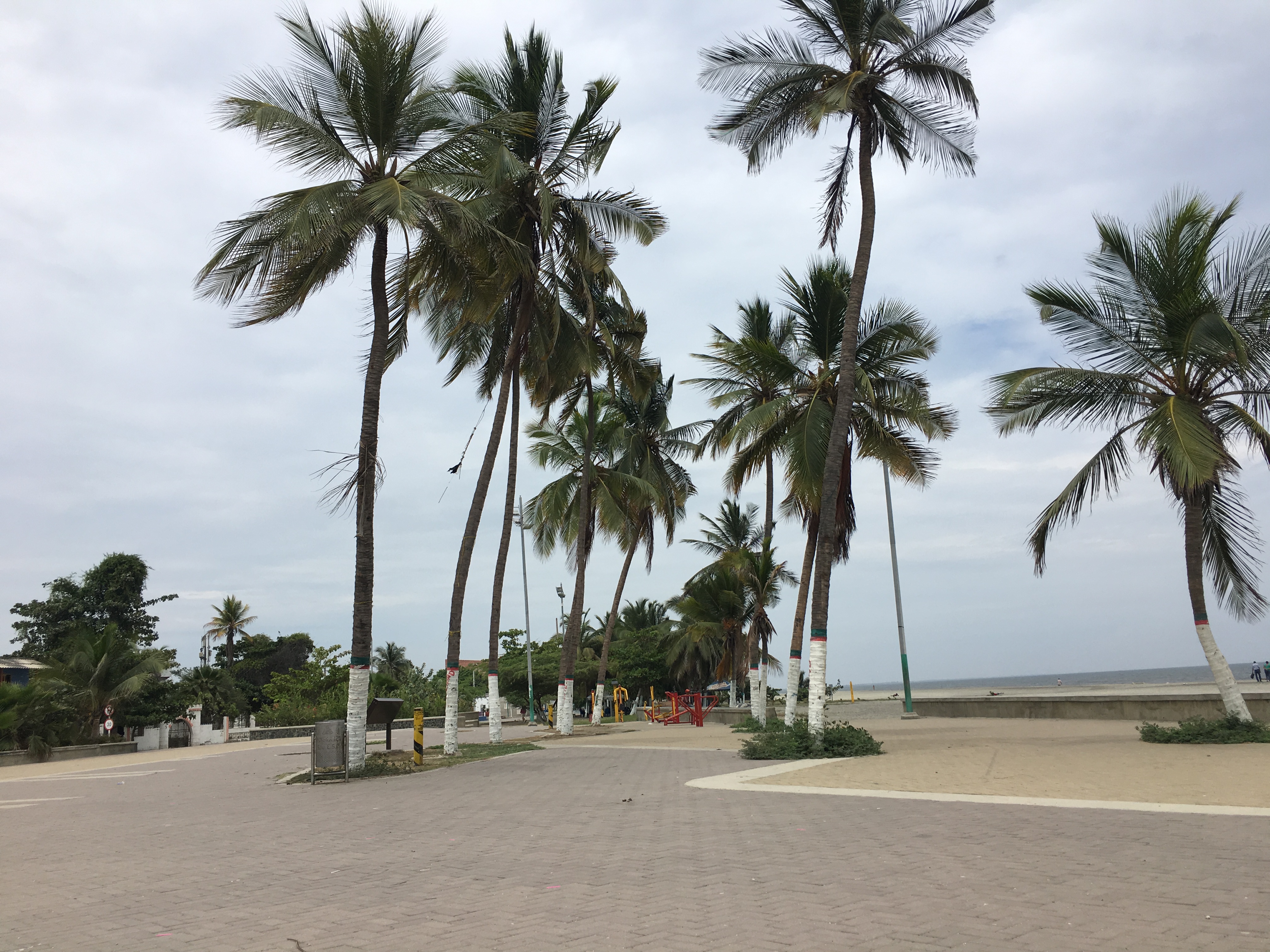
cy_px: 476
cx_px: 635
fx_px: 1064
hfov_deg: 61.7
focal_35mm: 29
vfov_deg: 48.2
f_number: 2.2
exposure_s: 1/2331
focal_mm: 4.15
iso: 25
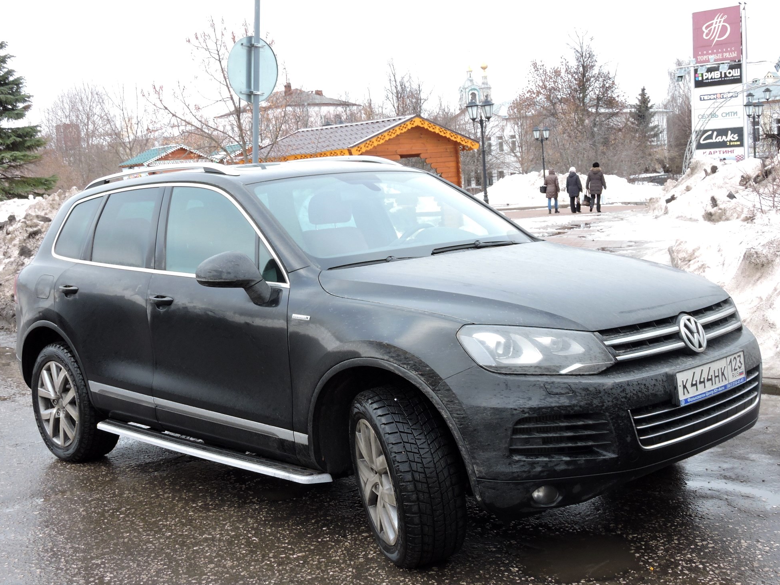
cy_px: 297
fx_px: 924
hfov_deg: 45.8
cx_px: 384
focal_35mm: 41
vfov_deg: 35.1
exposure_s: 1/80
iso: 100
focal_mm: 7.2
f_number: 3.8
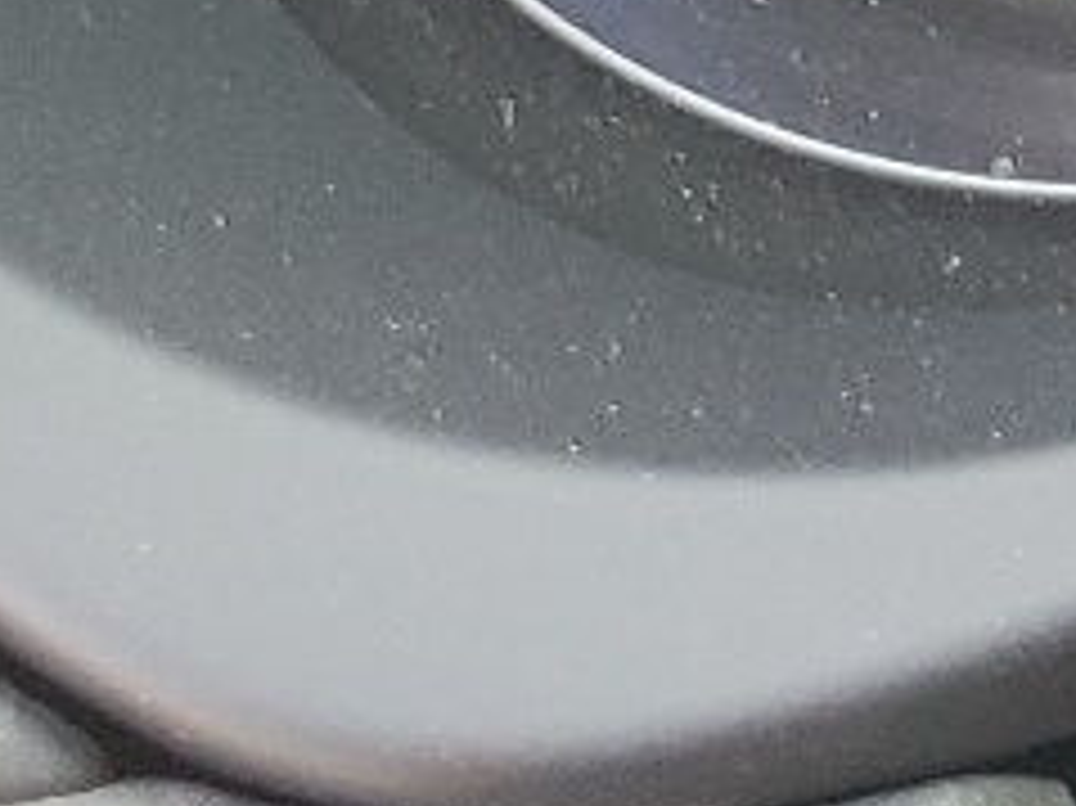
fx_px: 5406
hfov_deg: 9.5
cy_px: -860
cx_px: 2931
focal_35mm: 174
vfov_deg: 8.1
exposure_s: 1/60.2
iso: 99
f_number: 1.5
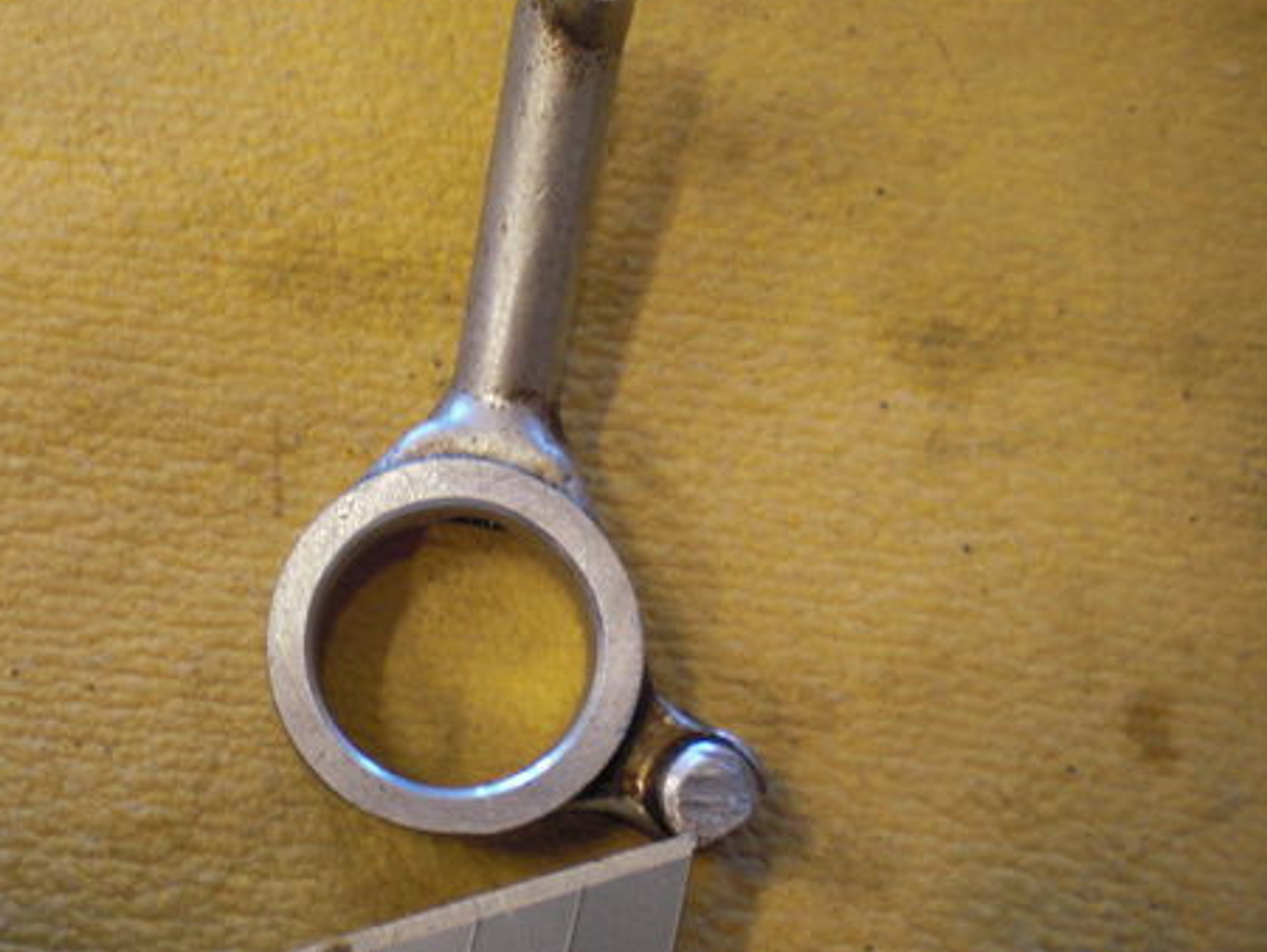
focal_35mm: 54
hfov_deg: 35.3
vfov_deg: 27.0
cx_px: 473
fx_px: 1978
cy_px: 521
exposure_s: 1/25
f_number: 3.1
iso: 200
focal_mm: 6.3
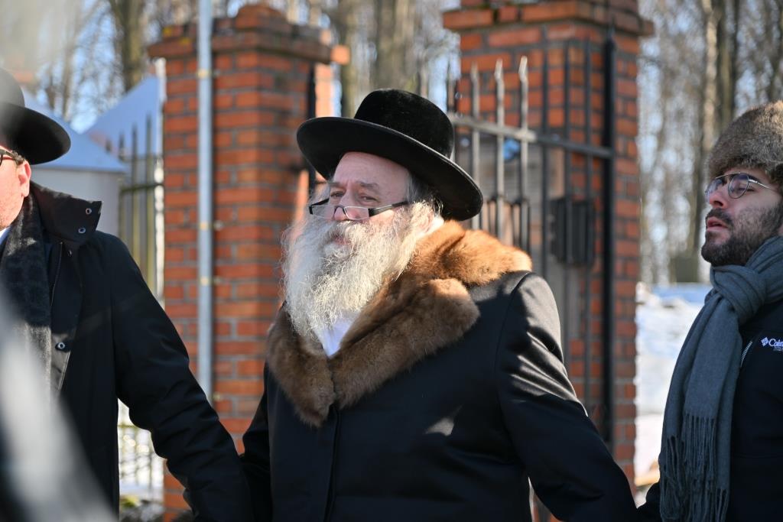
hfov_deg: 21.5
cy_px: 261
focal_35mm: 95
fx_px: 2066
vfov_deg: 14.4
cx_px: 392
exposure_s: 1/800
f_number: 4
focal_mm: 95
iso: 100
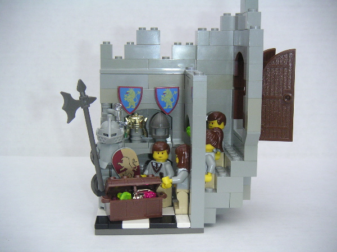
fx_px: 535
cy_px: 126
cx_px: 168
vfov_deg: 26.6
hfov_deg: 34.9
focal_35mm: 55
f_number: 6.7
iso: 160
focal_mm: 8.5
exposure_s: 1/350
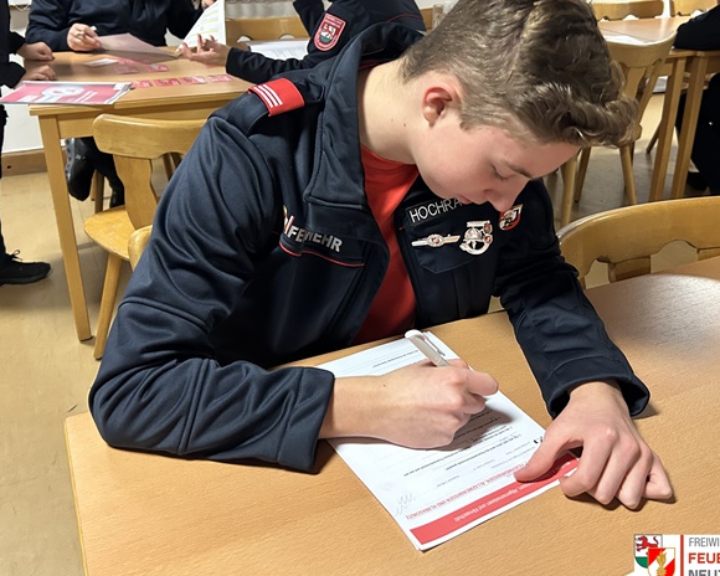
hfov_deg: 51.5
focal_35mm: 35
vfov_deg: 41.9
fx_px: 746
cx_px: 392
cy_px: 216
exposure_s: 1/50
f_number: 1.5
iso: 500
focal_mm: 5.7
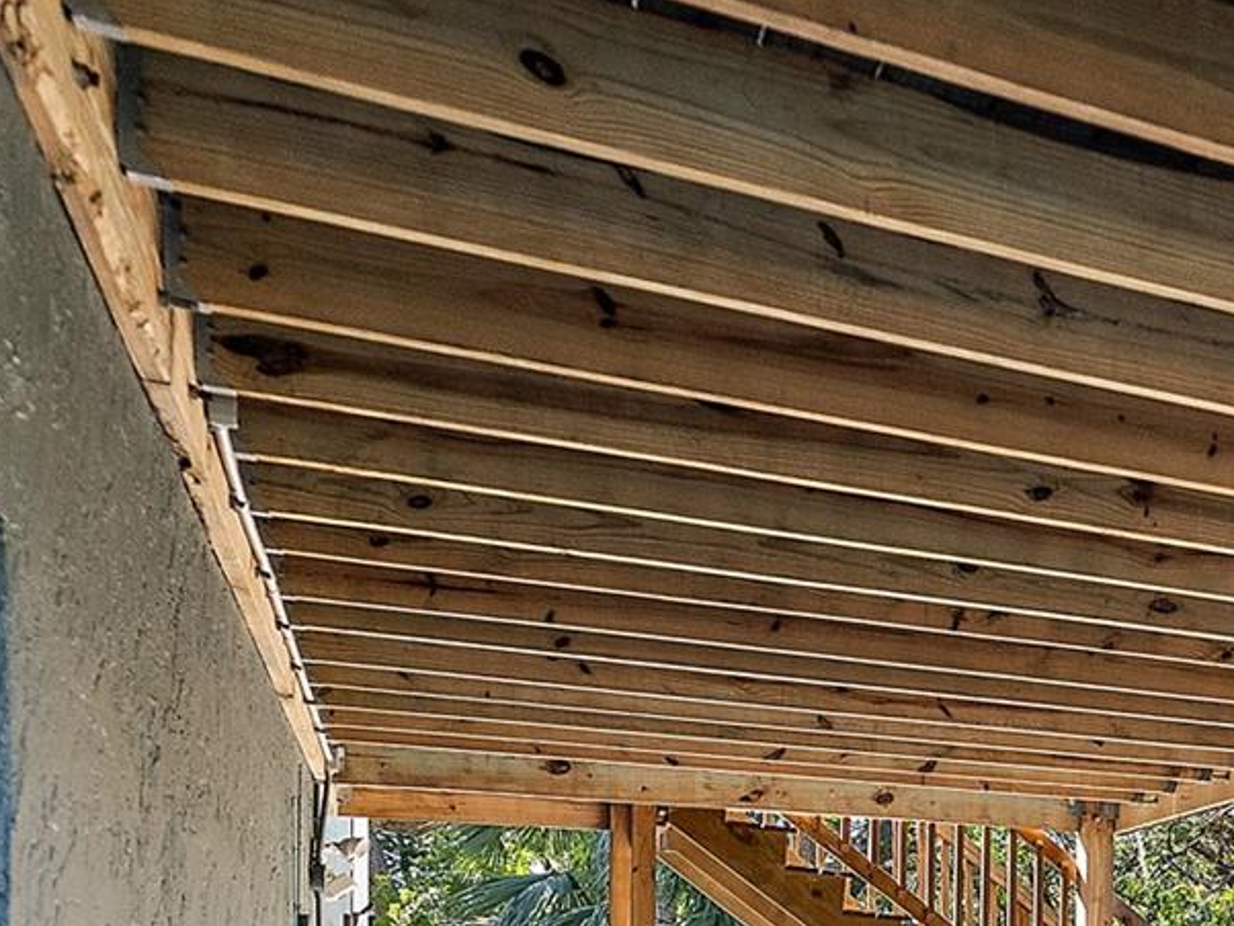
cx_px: 1515
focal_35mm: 46
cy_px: 994
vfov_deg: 28.9
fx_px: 1640
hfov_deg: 33.0
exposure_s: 1/400
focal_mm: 18
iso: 1600
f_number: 4
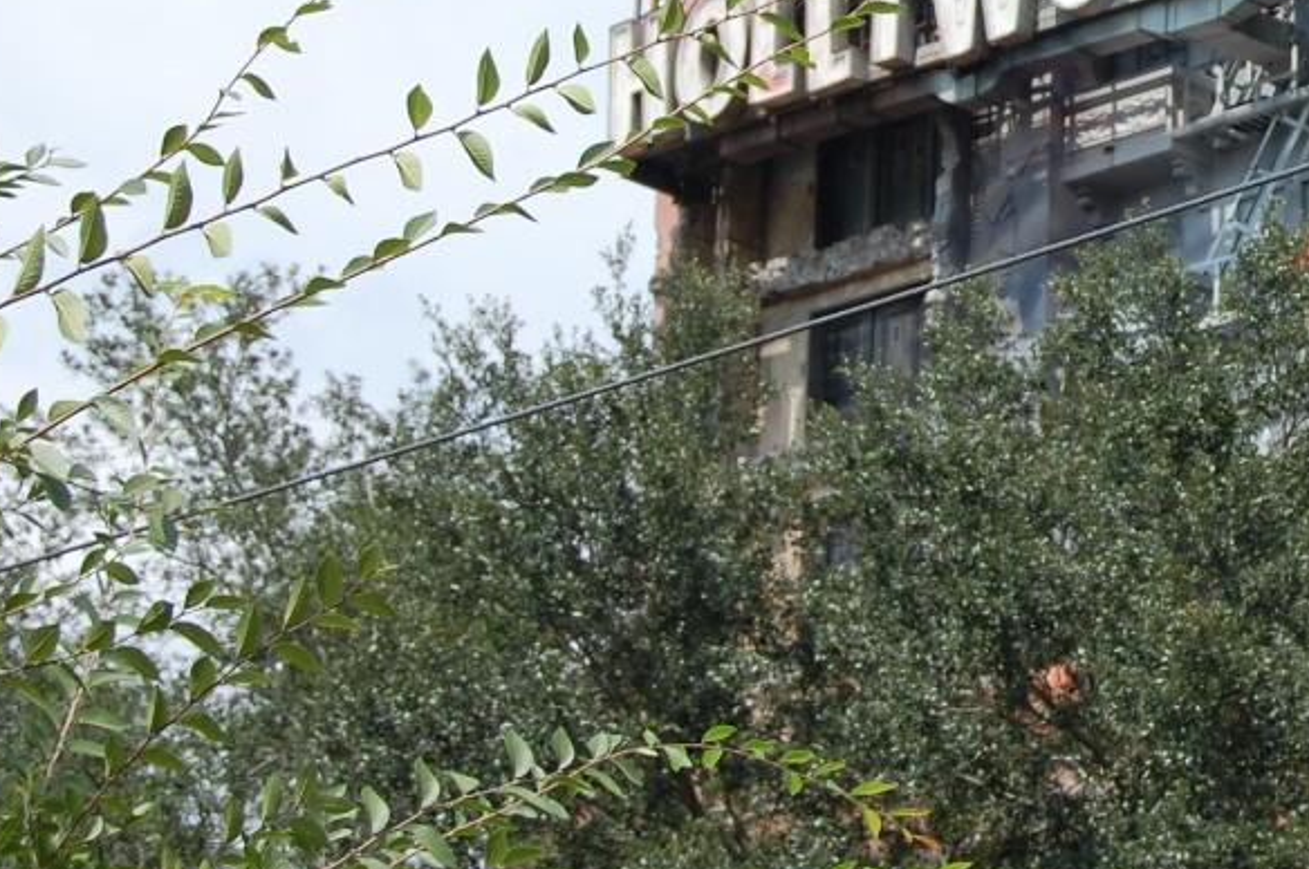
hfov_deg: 10.7
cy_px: -93
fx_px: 6864
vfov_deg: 7.2
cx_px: 1544
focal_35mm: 189
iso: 200
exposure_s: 1/400
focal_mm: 46
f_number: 10
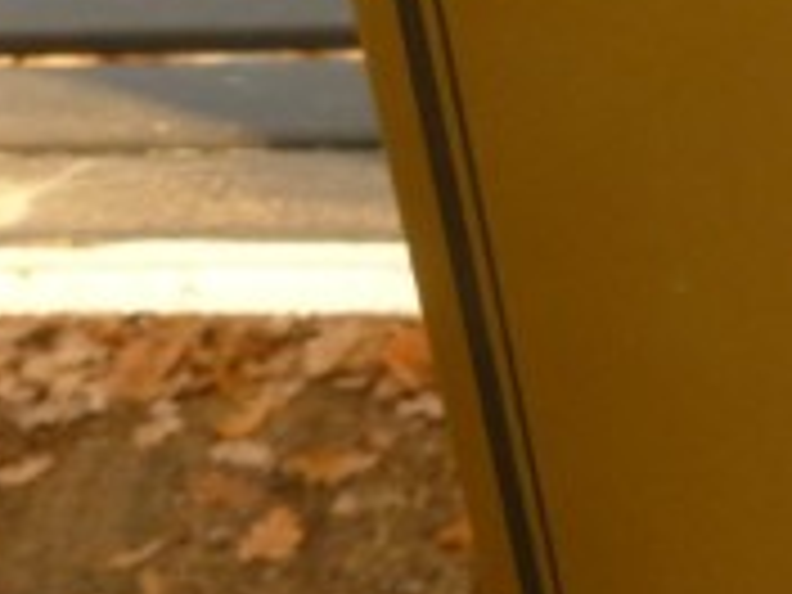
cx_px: 1008
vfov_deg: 14.5
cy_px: 220
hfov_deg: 18.1
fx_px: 2334
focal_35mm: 102
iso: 200
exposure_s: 1/160
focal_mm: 5
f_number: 3.3
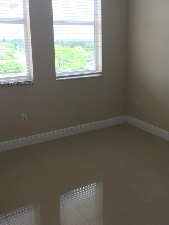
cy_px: 83
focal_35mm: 39
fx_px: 254
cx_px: 100
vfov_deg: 47.4
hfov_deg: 36.7
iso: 25
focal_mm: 4.15
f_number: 2.2
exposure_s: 1/40
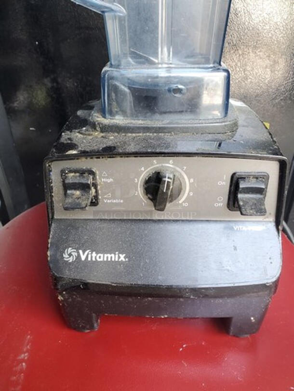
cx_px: 147
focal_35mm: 26
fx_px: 294
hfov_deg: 53.1
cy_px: 196
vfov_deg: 67.3
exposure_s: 1/100
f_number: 2.4
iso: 320
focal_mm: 4.3
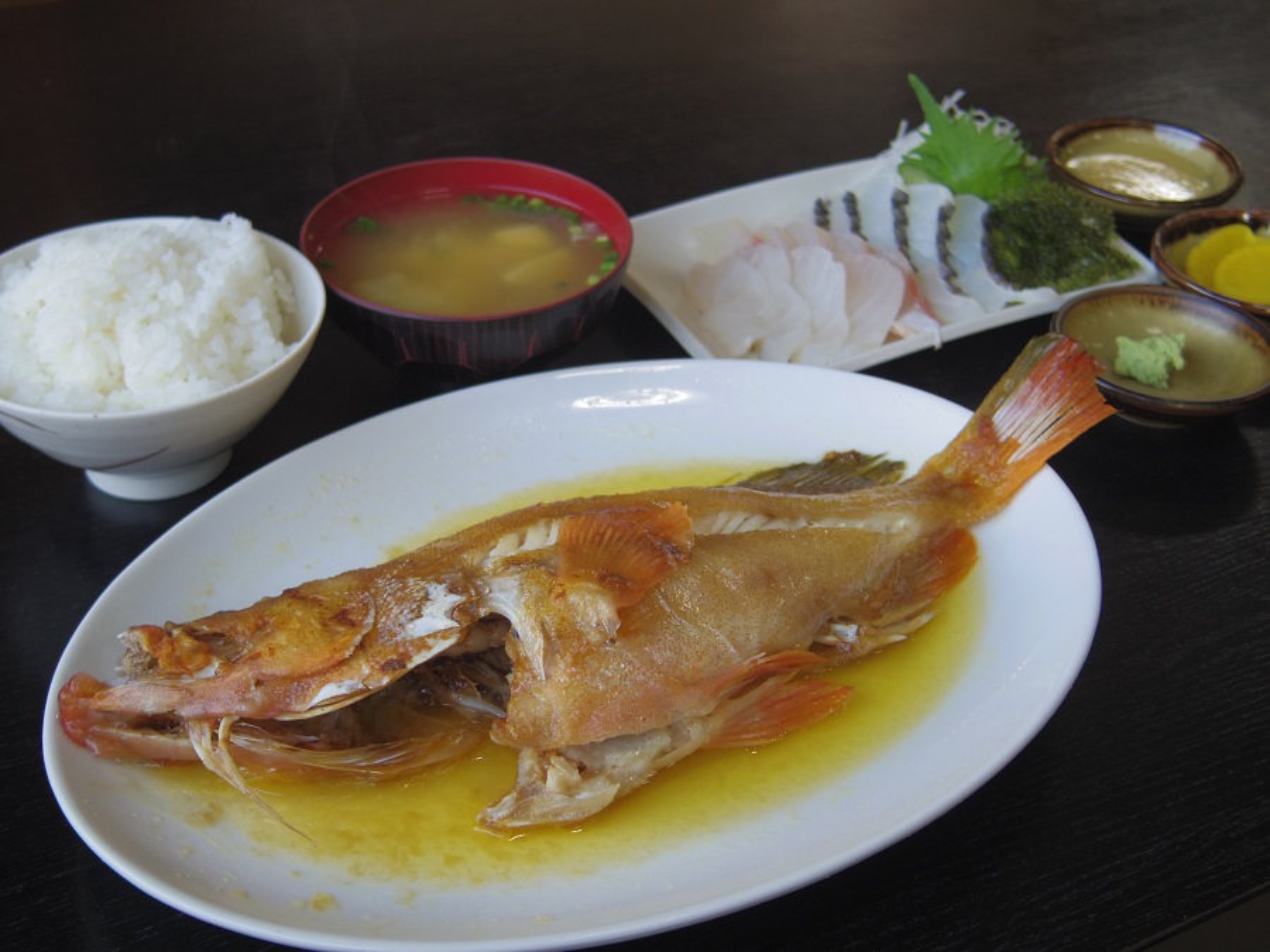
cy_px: 476
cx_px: 635
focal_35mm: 47
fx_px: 1724
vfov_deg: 30.9
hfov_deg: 40.4
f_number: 1.9
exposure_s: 1/125
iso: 125
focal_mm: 8.5
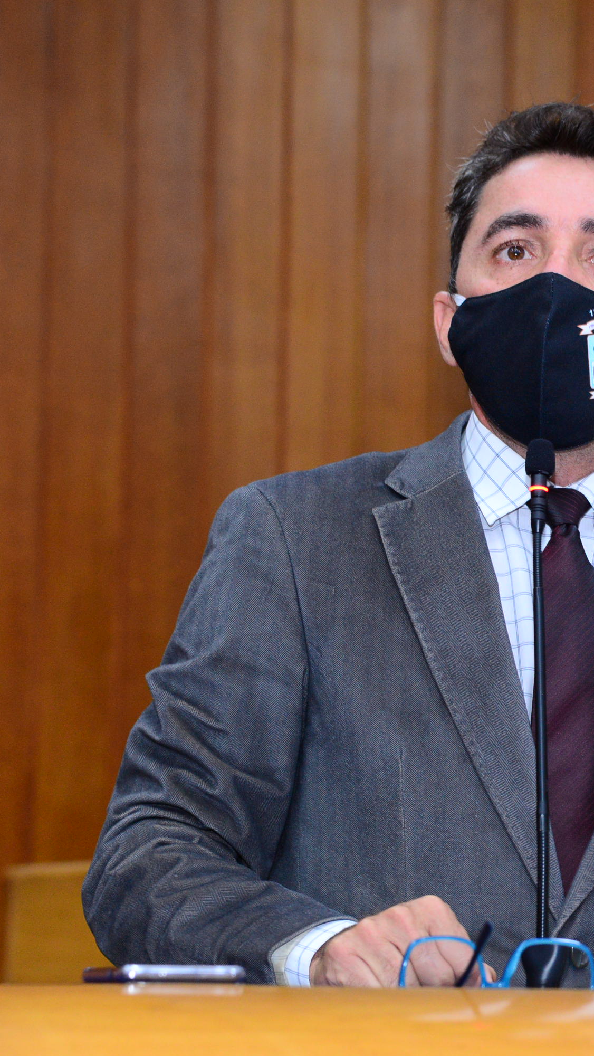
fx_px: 5291
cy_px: 529
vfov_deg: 11.4
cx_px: 557
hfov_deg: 6.4
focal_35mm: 189
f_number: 5
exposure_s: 1/60
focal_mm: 120
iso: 2000
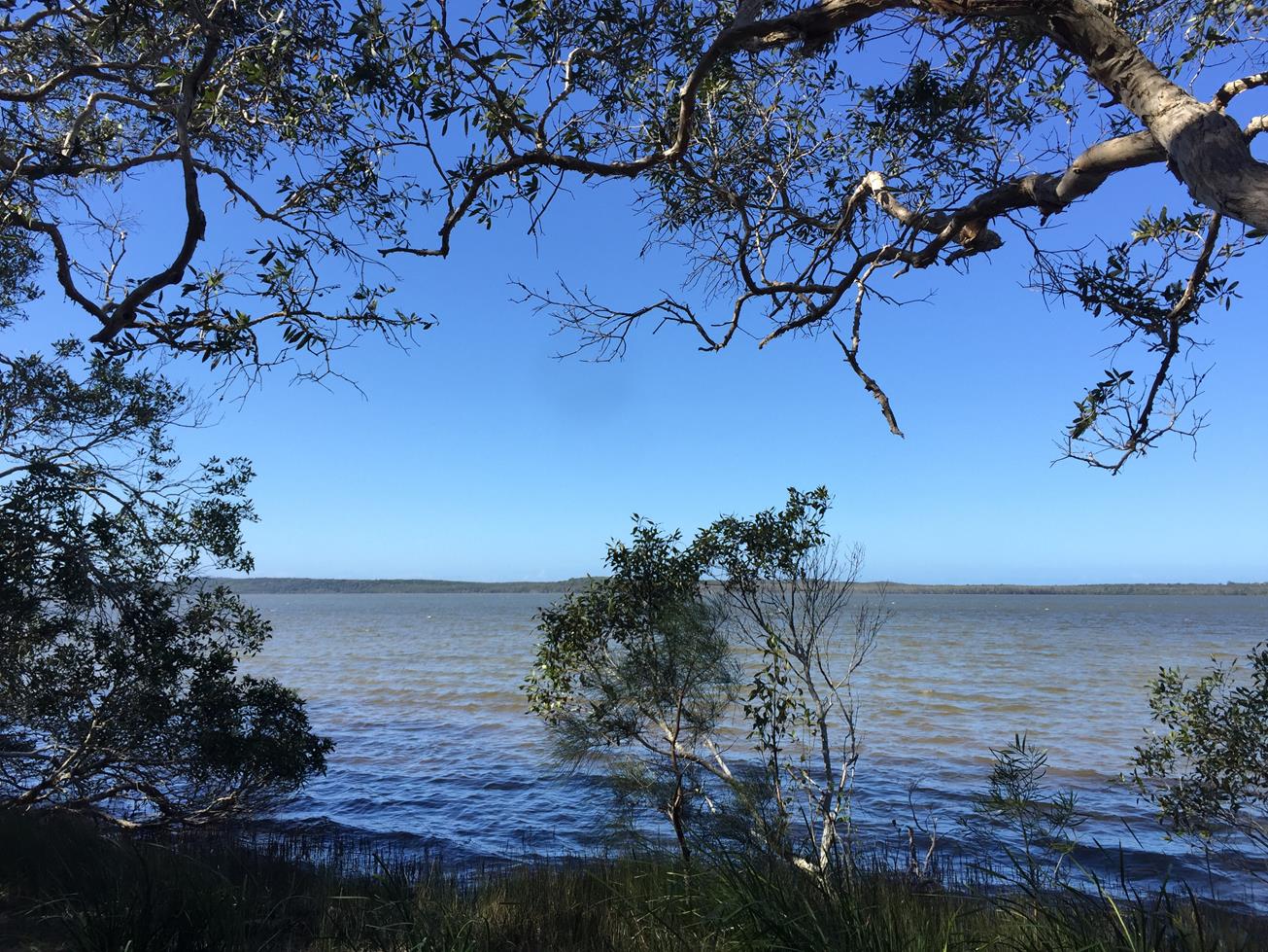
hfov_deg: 61.7
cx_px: 634
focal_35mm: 29
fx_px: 1062
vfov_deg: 48.2
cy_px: 476
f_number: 2.2
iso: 32
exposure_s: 1/964
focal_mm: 4.15
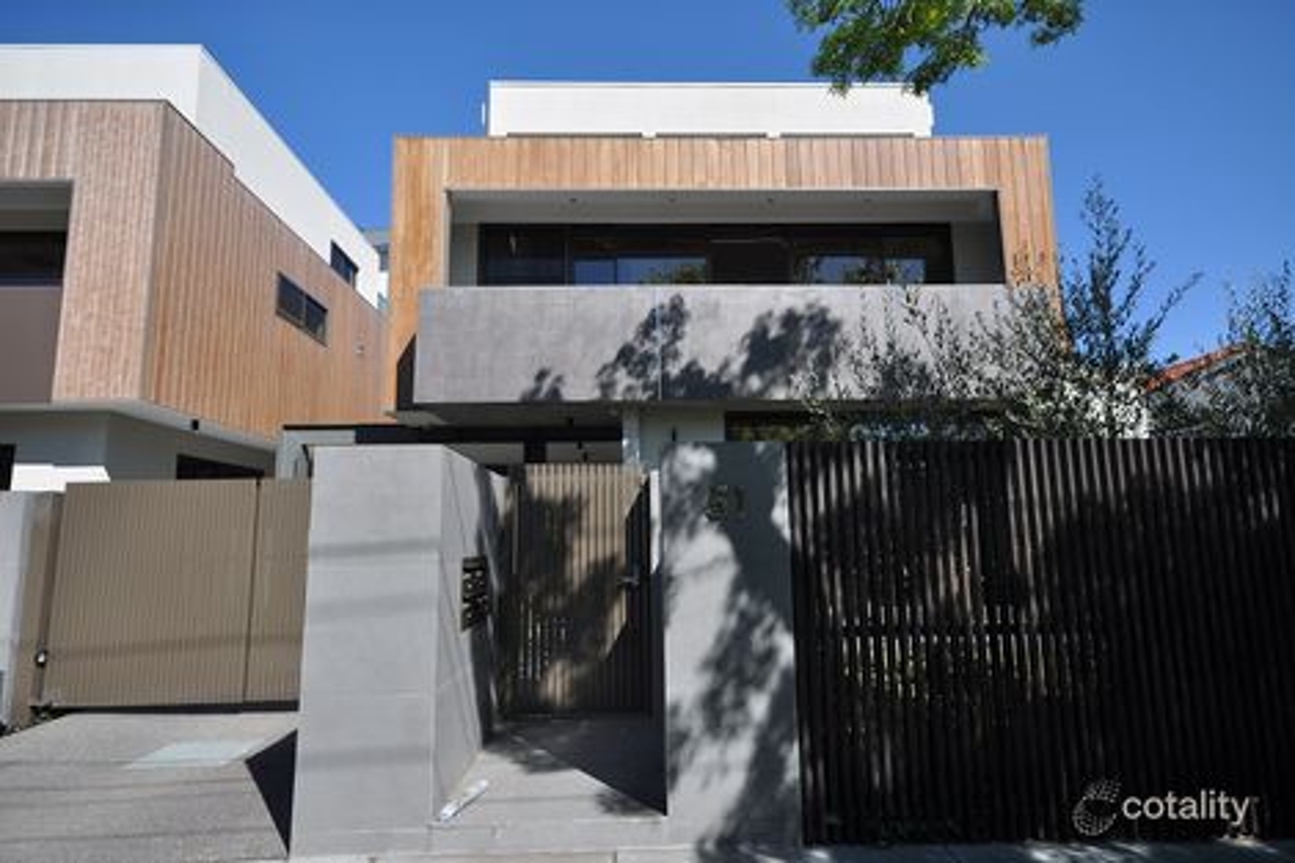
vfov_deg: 63.2
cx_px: 648
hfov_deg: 85.4
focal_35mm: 20
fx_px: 701
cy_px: 432
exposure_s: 1/320
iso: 200
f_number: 9
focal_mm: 13
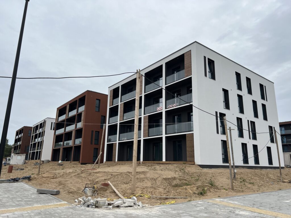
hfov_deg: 67.3
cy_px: 109
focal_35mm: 26
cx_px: 146
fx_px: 219
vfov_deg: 53.1
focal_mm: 5.7
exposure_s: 1/5587
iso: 50
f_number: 1.5
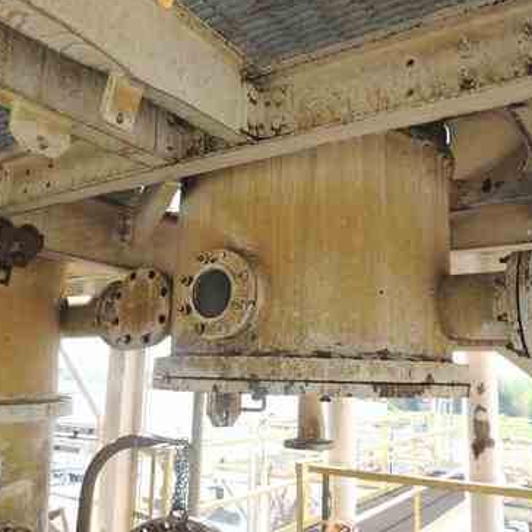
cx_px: 285
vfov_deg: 48.5
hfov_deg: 48.4
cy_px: 268
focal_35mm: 34
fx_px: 591
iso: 100
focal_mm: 4.9
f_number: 3.1
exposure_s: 1/250
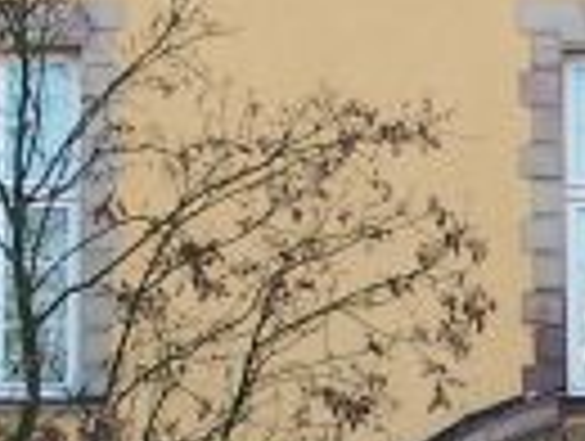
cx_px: 644
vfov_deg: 7.1
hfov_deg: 9.4
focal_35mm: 209
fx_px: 3539
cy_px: 189
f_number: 4
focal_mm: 7.13
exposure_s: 1/195
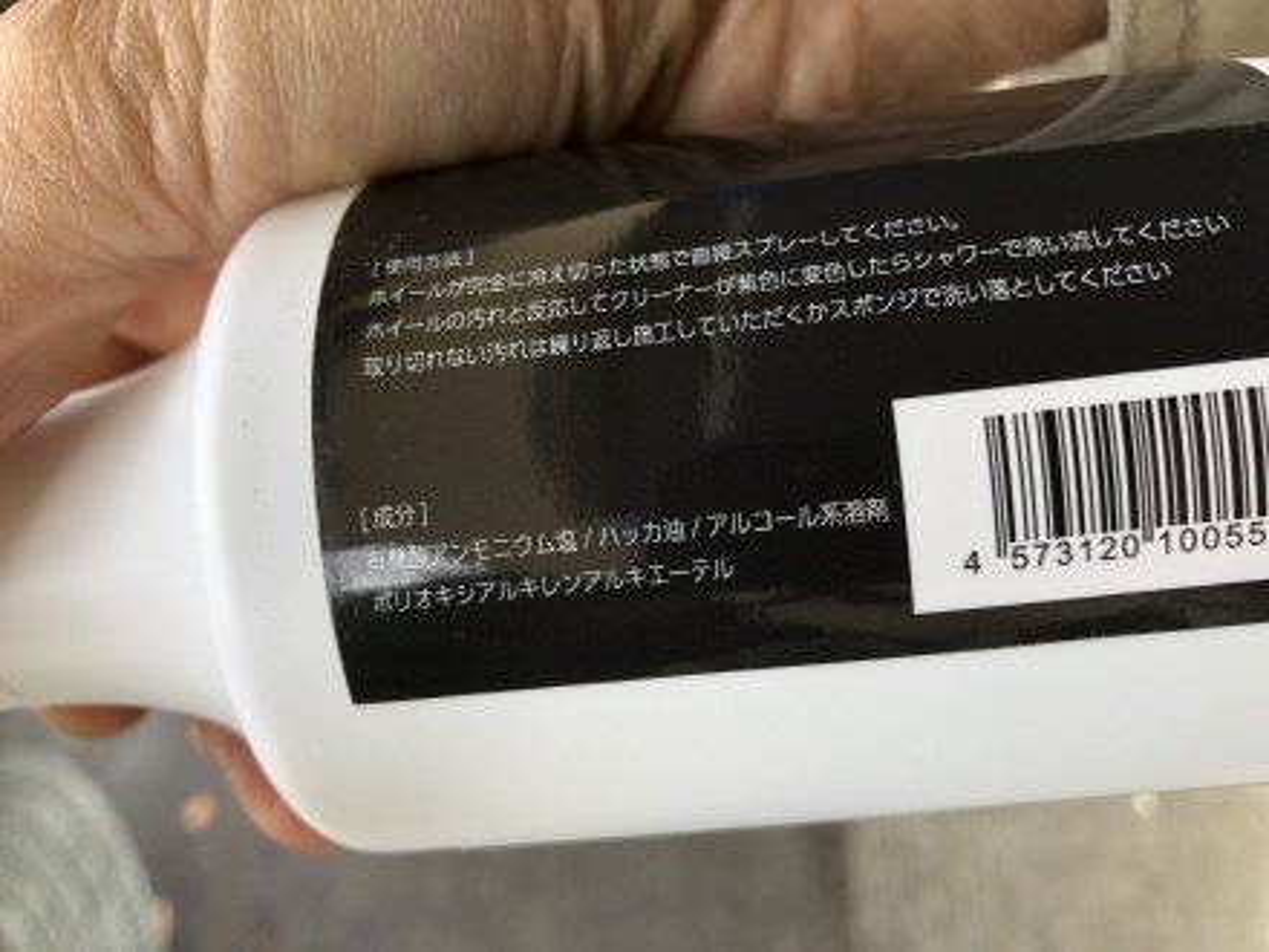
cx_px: 634
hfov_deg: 63.4
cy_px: 476
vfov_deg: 49.7
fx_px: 1026
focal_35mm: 28
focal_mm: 4
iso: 32
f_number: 1.8
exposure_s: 1/120
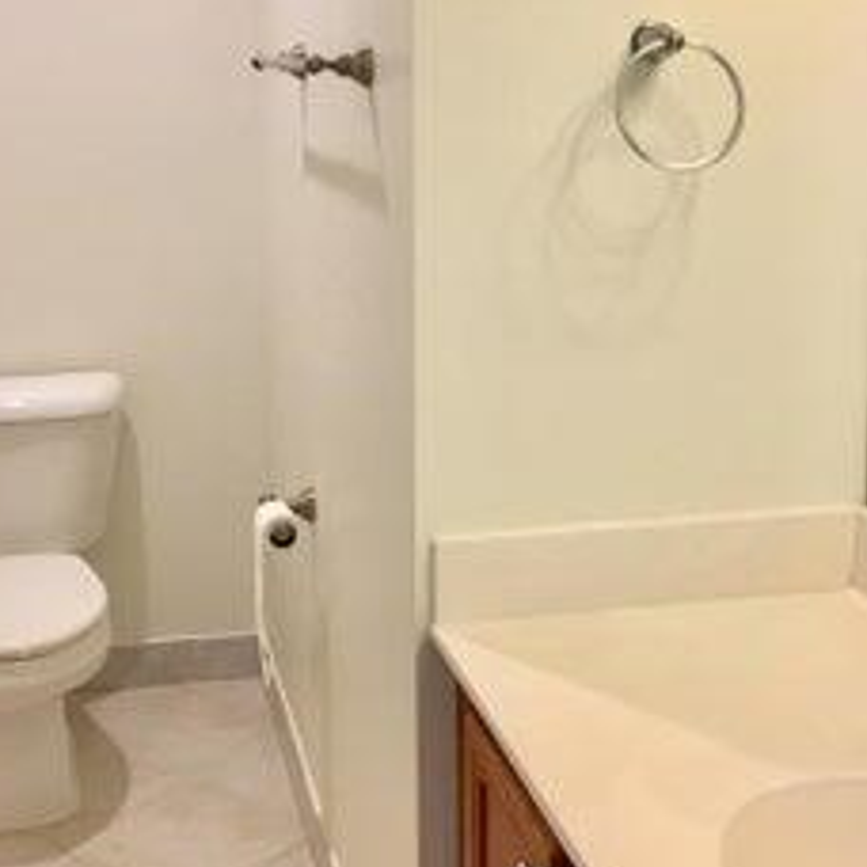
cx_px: 395
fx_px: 1530
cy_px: 289
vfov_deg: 31.4
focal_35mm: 54
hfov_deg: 31.6
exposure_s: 1/30
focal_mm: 4.15
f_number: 2.2
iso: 25
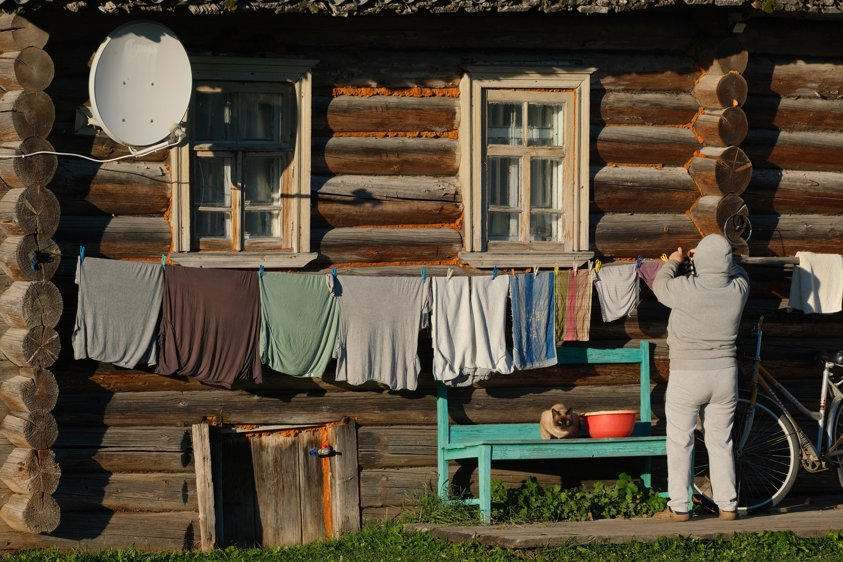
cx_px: 422
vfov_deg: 9.0
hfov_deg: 13.5
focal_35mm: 152
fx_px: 3559
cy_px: 281
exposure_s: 1/600
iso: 320
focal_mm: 101.6
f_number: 8
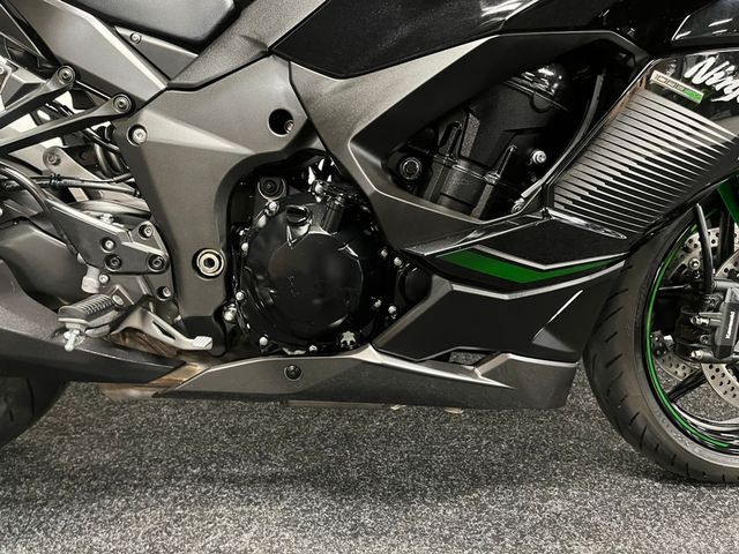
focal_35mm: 26
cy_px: 277
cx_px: 370
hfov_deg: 67.3
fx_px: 555
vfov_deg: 53.1
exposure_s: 1/25
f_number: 1.6
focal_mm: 5.1
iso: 500
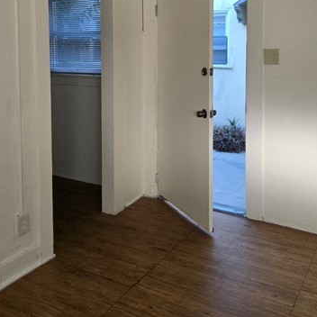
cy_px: 67
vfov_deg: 43.0
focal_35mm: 37
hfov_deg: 44.6
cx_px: 194
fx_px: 383
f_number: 1.8
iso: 125
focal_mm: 5.4
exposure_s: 1/180
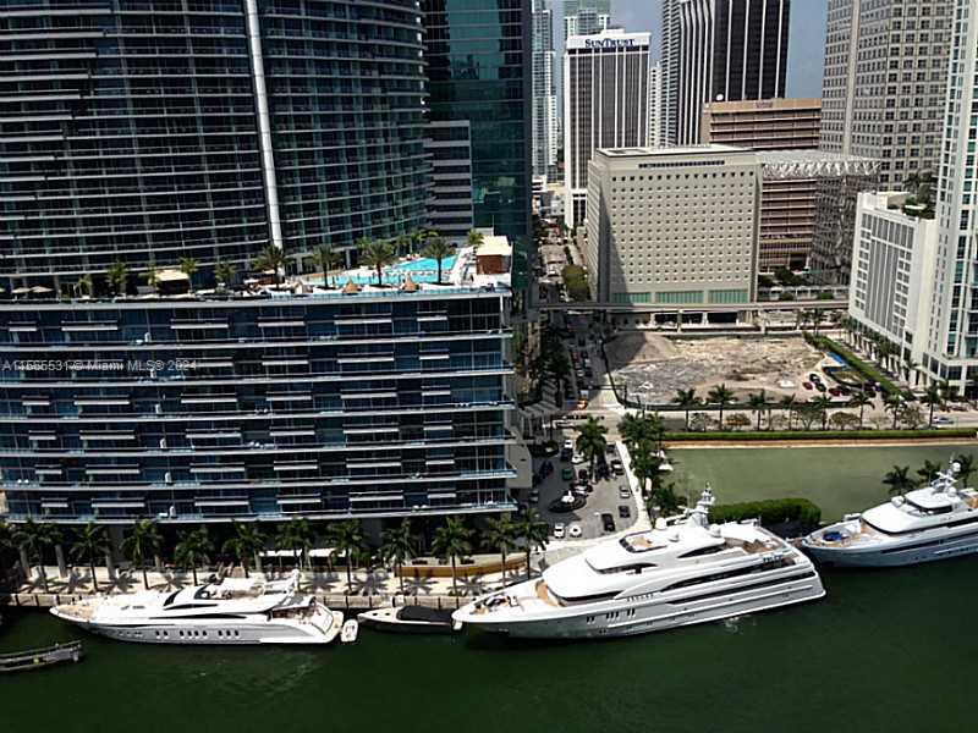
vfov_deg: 42.9
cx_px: 489
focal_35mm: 33
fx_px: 932
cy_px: 366
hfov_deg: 55.4
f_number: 2.4
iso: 64
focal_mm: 4.12
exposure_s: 1/2088
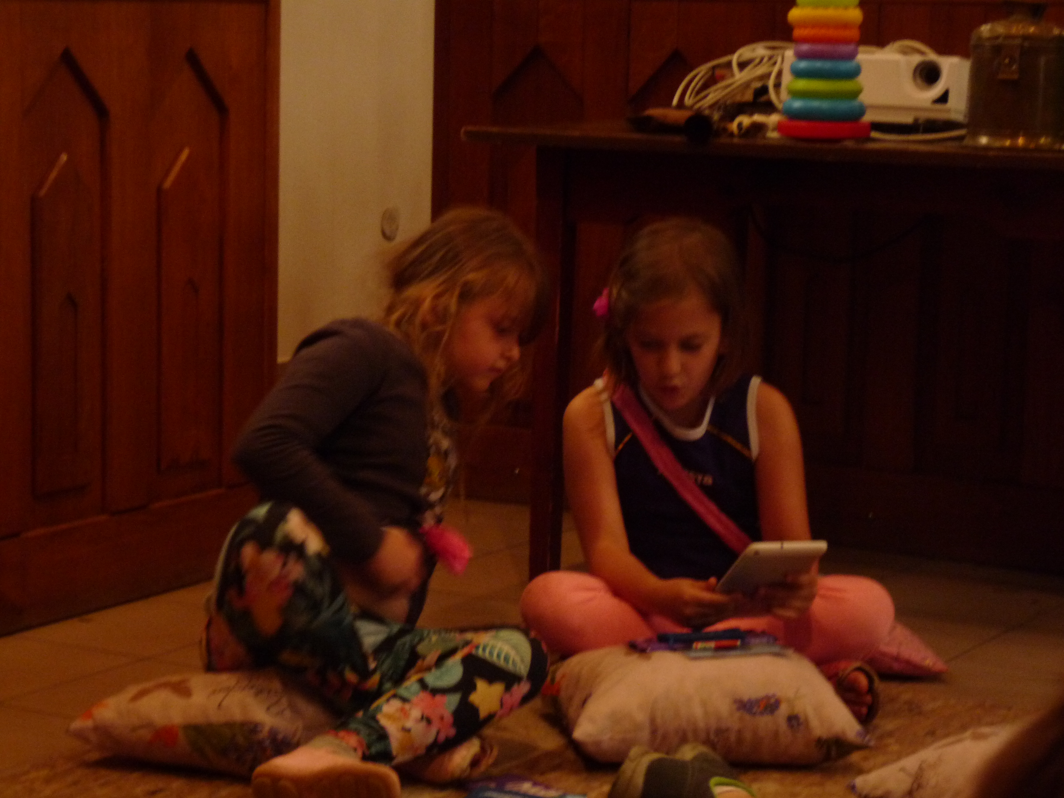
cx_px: 532
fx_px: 2797
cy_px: 399
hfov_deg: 21.5
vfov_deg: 16.2
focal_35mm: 91
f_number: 3.4
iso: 400
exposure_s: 1/40
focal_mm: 16.1
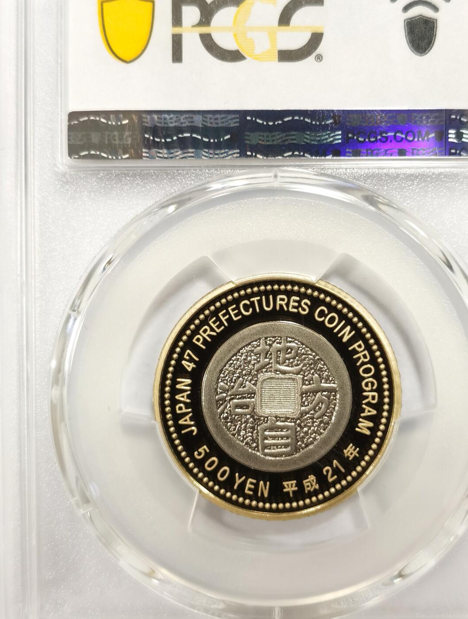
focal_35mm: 69
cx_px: 273
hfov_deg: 21.4
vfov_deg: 28.1
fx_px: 1238
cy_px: 285
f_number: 16
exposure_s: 1/100
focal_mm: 5.56
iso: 160
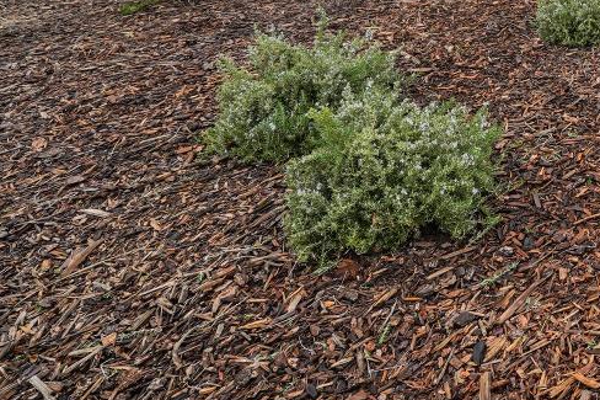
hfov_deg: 32.6
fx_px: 666
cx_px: 821
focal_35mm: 40
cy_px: -117
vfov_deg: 27.8
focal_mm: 13
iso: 100
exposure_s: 1/15
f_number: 8
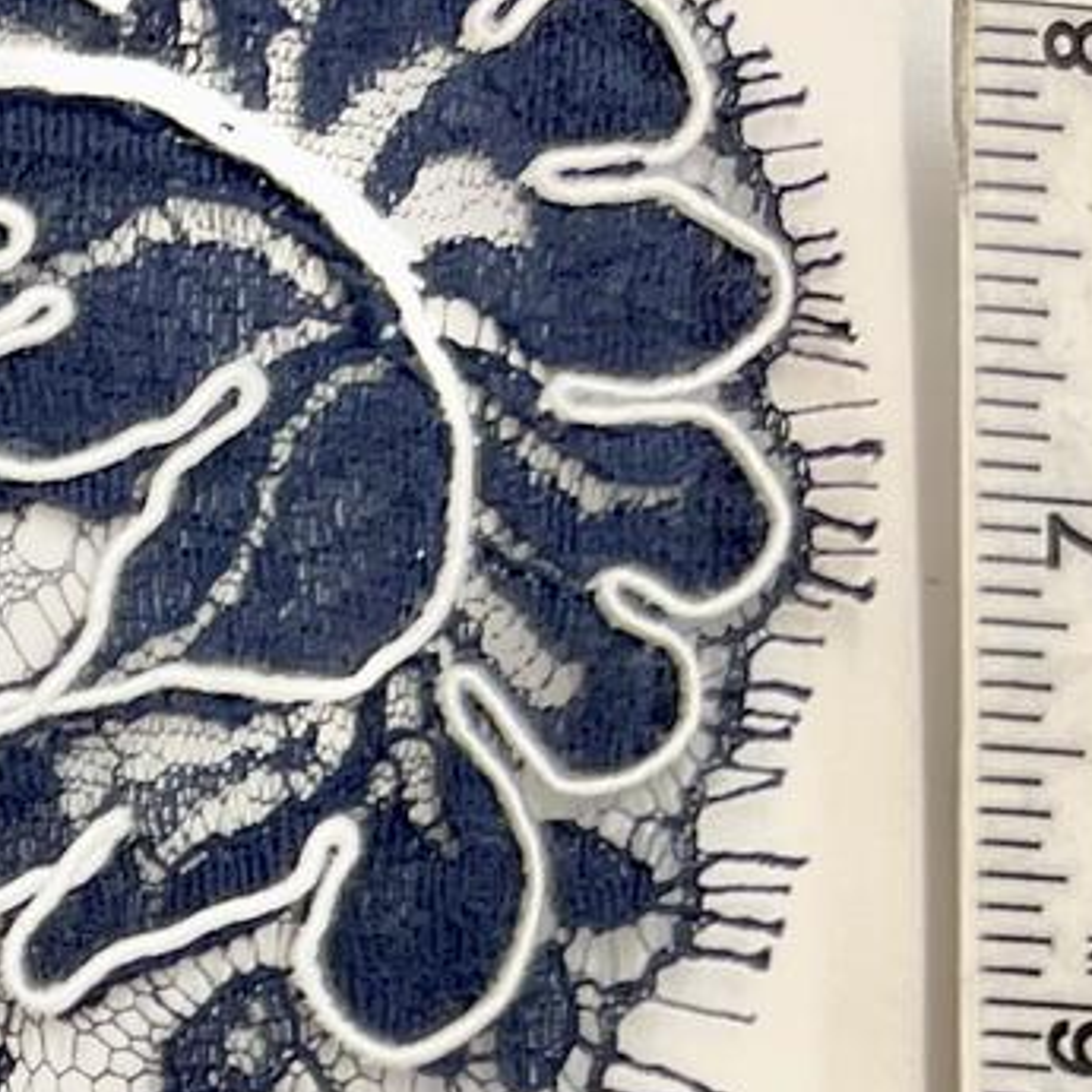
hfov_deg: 11.2
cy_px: 1890
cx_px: -1608
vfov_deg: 12.6
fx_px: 4568
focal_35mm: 128
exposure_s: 1/60
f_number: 1.6
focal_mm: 5.1
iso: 80
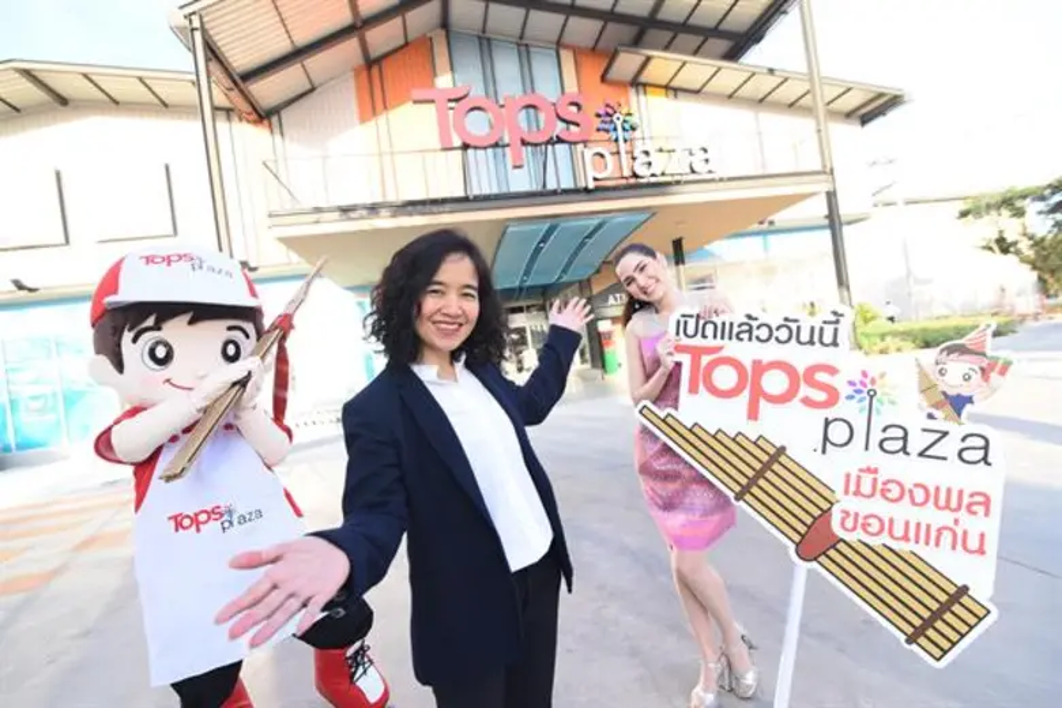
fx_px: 472
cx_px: 531
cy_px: 354
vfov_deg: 73.7
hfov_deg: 96.7
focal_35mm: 16
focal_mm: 16
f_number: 4
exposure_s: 1/1250
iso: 1600
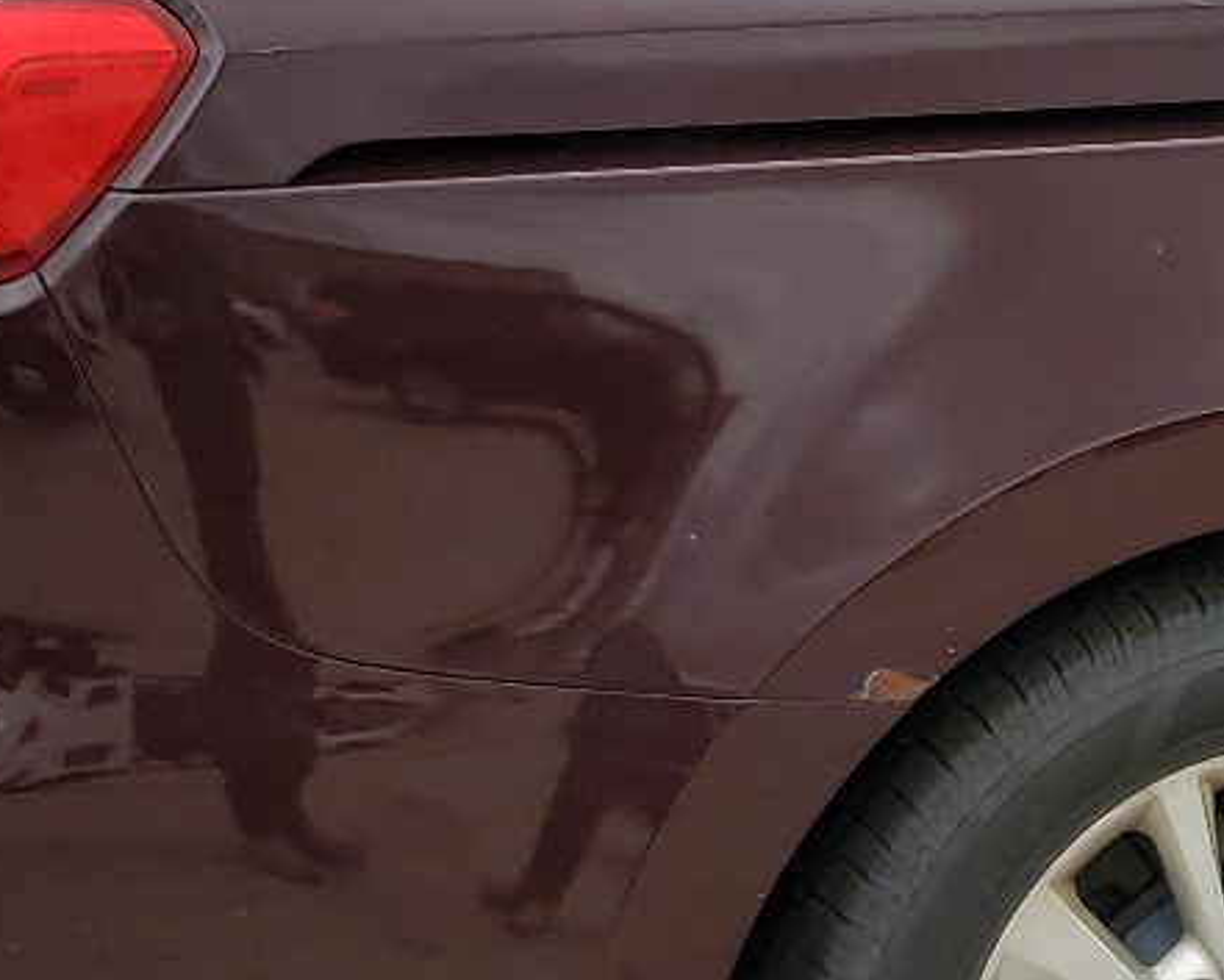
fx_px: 3333
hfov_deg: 19.3
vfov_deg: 16.7
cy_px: 405
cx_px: 1557
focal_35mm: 92
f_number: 1.5
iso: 50
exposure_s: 1/2500
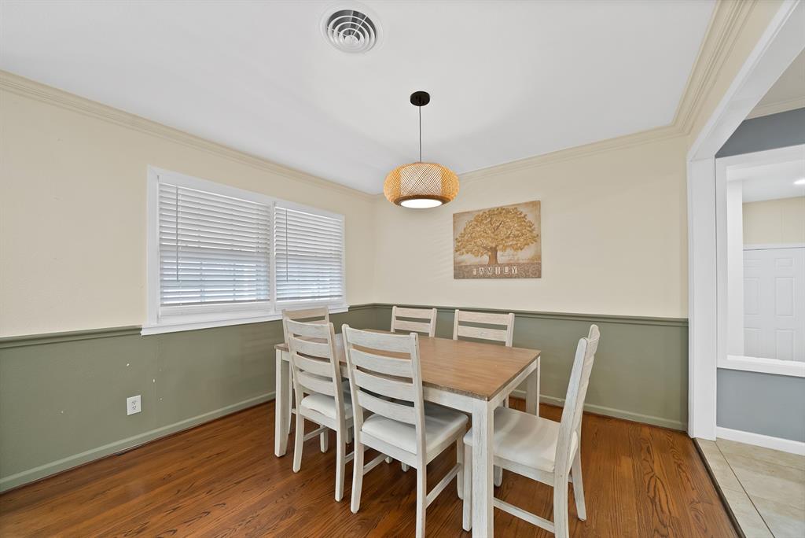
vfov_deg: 90.1
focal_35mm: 12
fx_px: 268
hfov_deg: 112.6
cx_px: 402
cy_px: 269
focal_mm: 12
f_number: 9
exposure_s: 1/2.5
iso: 640
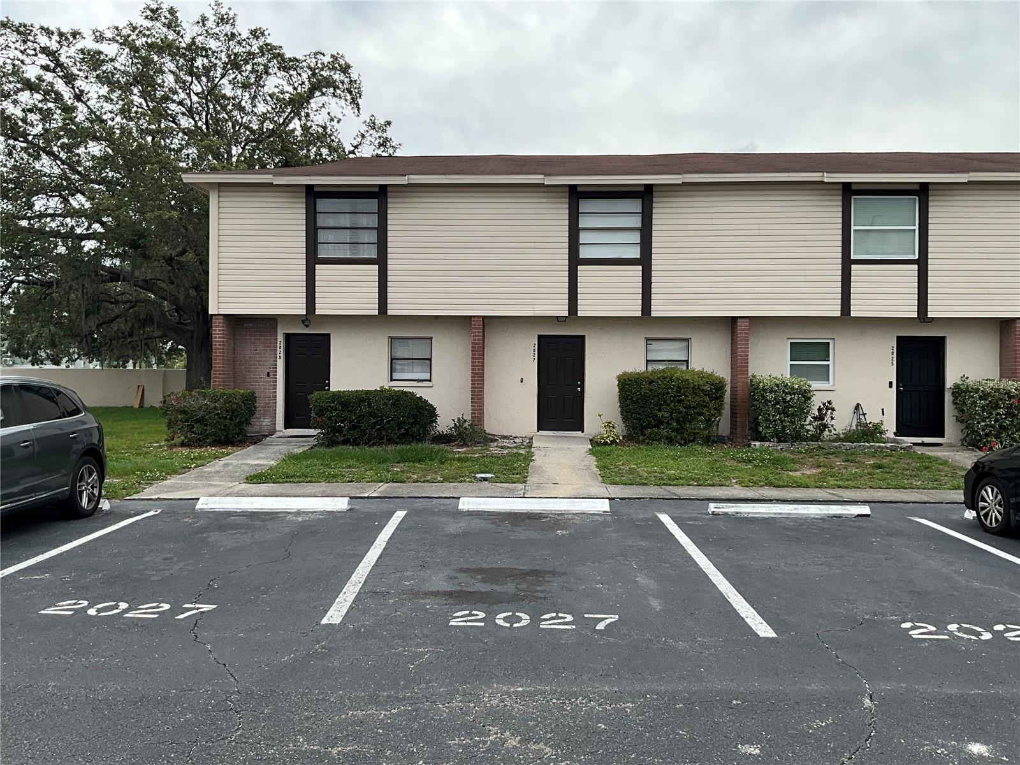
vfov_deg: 48.2
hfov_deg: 61.7
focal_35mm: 29
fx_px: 855
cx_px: 510
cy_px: 382
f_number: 1.8
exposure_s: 1/397
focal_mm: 3
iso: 25
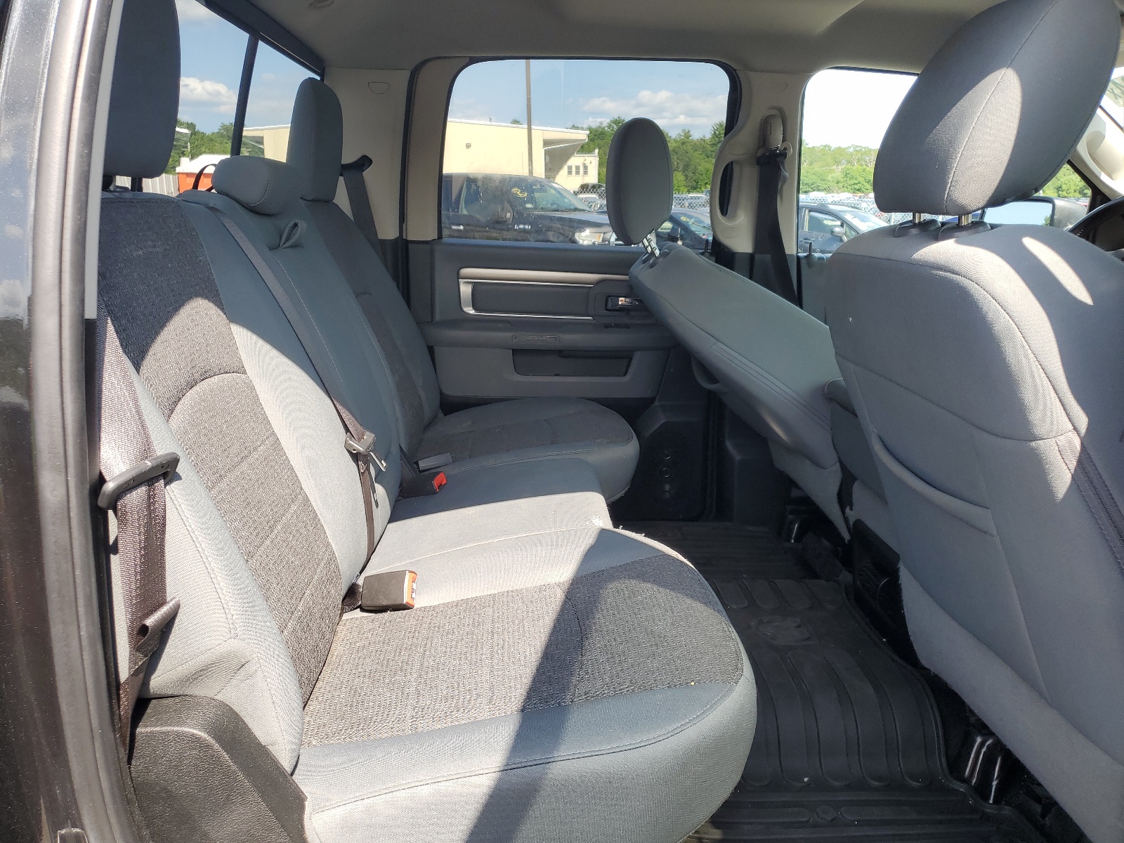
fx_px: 844
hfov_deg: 67.3
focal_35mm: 26
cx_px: 562
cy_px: 422
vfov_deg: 53.1
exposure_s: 1/455
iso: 50
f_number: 1.5
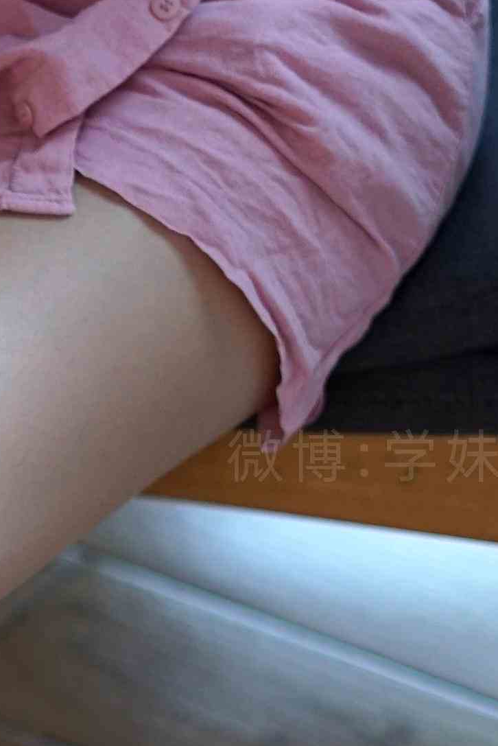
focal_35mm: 195
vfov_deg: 10.4
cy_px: 780
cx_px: -279
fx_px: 4041
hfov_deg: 6.9
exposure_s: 1/800
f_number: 1.8
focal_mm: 50
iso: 500
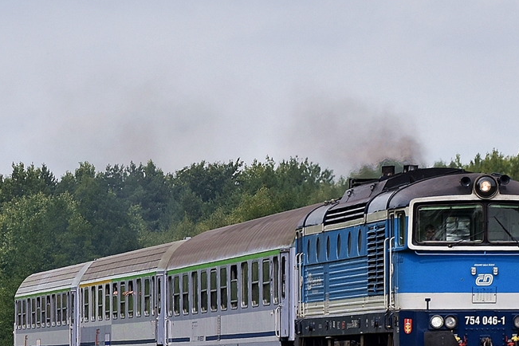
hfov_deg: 6.2
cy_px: 321
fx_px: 4786
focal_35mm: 332
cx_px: 120
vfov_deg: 4.1
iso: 100
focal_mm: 60
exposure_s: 1/320
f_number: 7.1
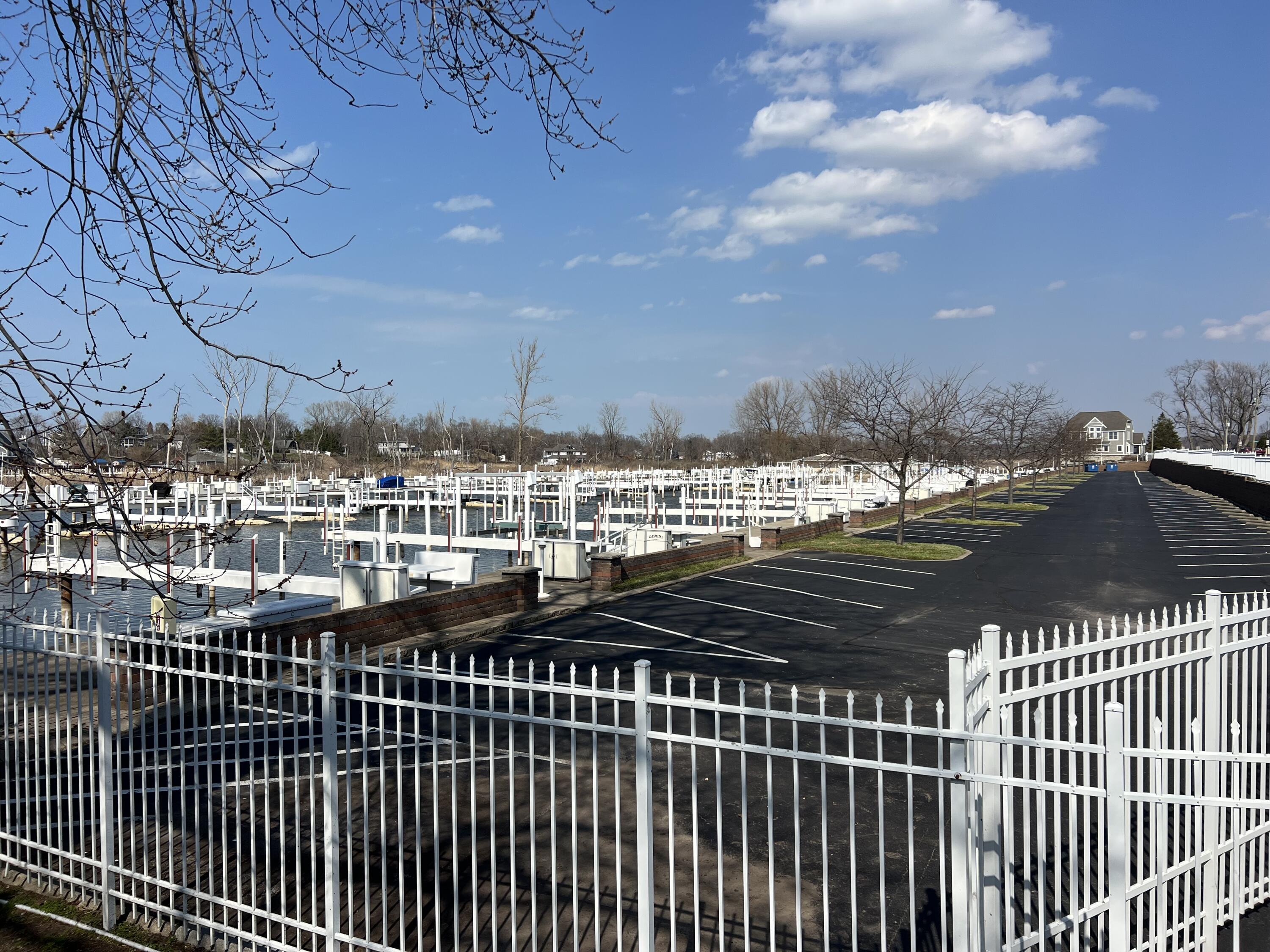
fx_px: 954
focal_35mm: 26
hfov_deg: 67.3
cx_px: 635
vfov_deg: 53.1
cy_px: 476
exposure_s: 1/7463
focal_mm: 5.7
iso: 50
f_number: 1.5
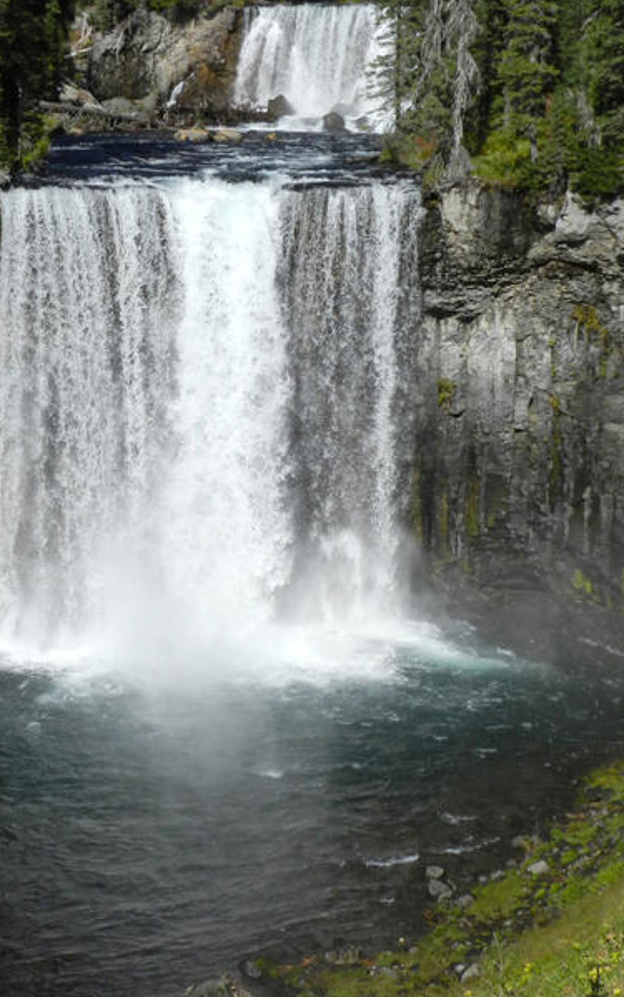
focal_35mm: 75
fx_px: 2038
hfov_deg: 17.3
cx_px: 150
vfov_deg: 27.5
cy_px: 456
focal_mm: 9.4
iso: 160
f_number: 5.6
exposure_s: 1/1000
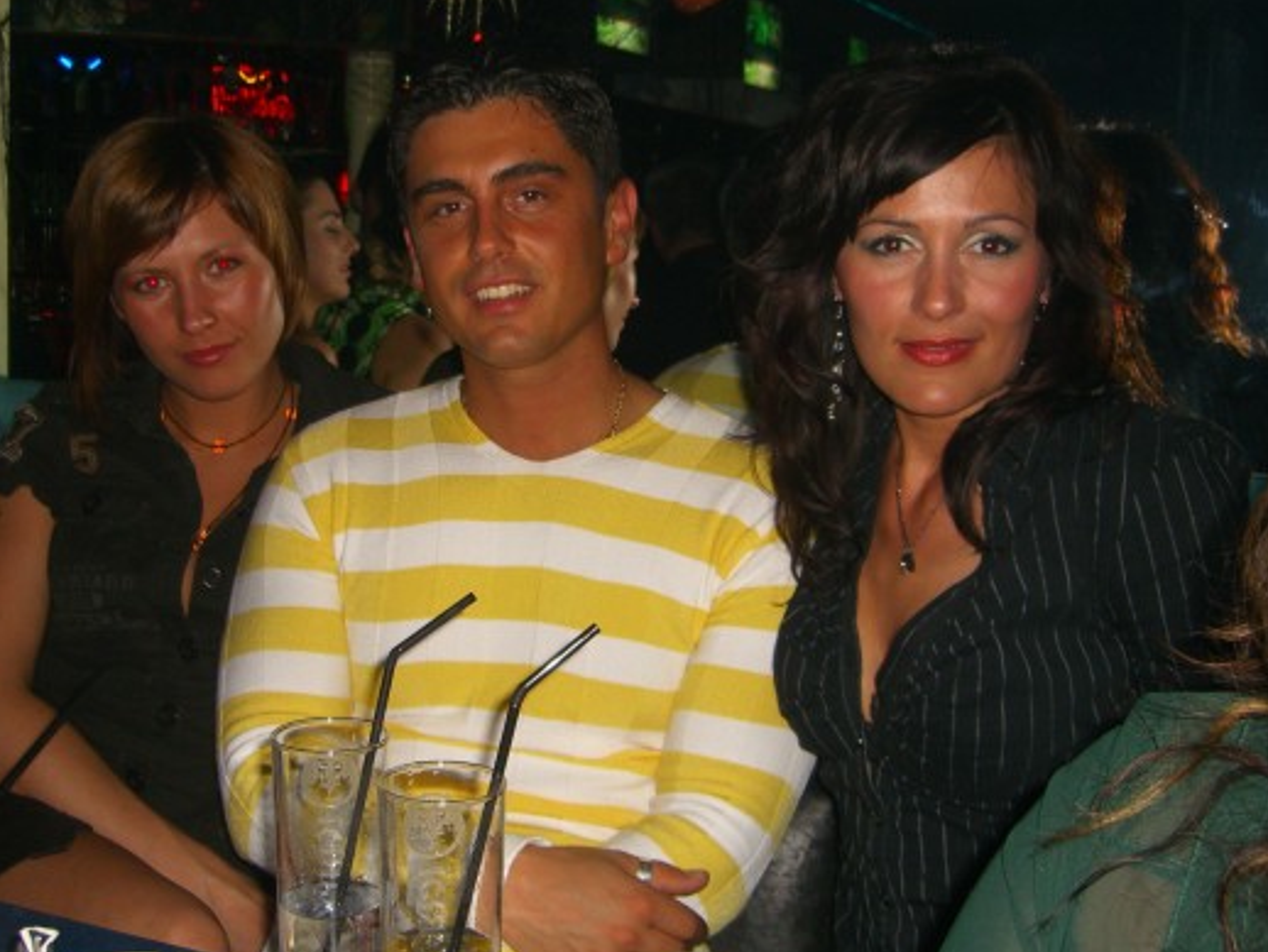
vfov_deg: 32.9
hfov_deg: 42.9
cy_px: 426
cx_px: 573
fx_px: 1612
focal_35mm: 44
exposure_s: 1/60
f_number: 2.8
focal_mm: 7.9
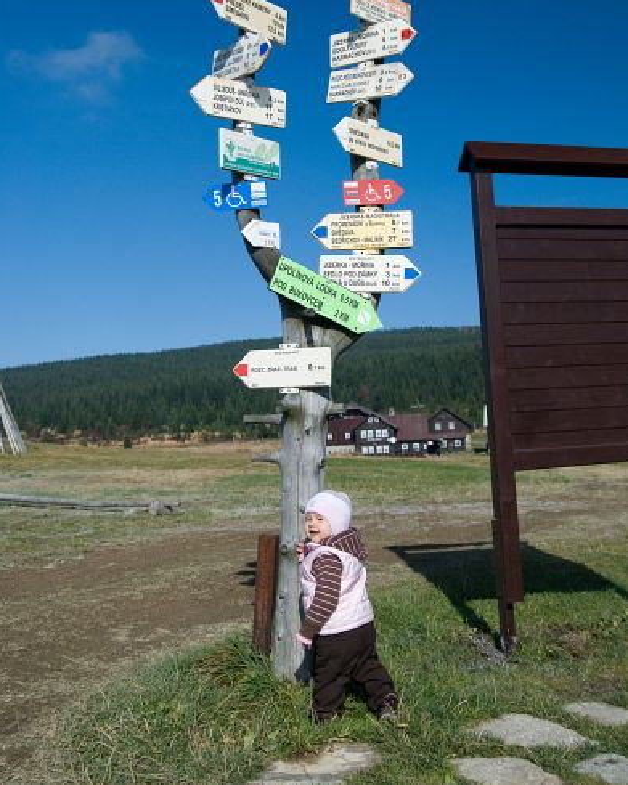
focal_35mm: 38
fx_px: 883
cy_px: 315
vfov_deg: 47.7
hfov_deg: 39.1
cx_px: 317
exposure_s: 1/640
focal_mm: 22
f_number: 4
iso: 100
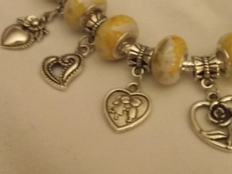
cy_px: 72
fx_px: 462
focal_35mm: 69
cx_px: 187
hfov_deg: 27.6
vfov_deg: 21.3
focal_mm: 5.9
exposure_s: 1/8
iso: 365
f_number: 3.3
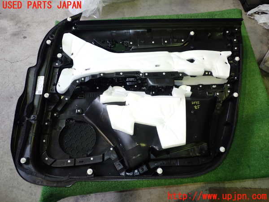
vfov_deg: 46.8
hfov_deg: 60.0
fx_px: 233
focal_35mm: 30
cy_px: 101
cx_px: 134
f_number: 2.3
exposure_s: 1/30
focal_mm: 5.4
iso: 200
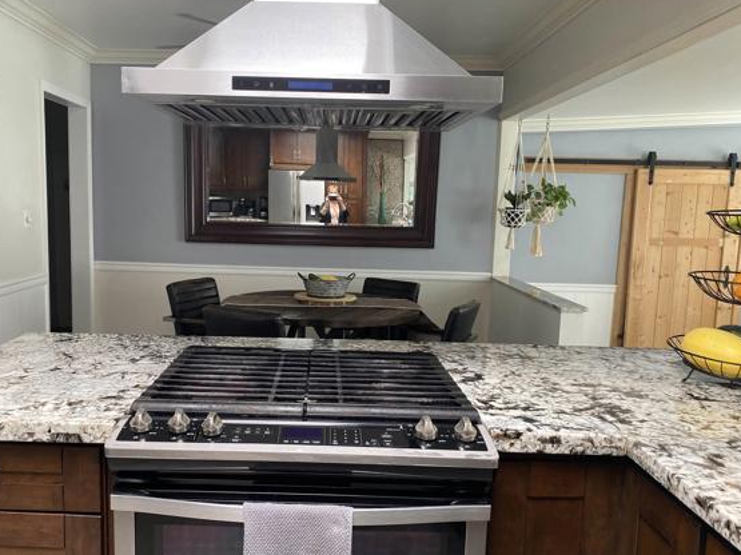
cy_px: 304
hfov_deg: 59.8
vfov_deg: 46.7
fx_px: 642
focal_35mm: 30
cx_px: 322
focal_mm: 4.25
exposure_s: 1/116
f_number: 1.8
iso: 125
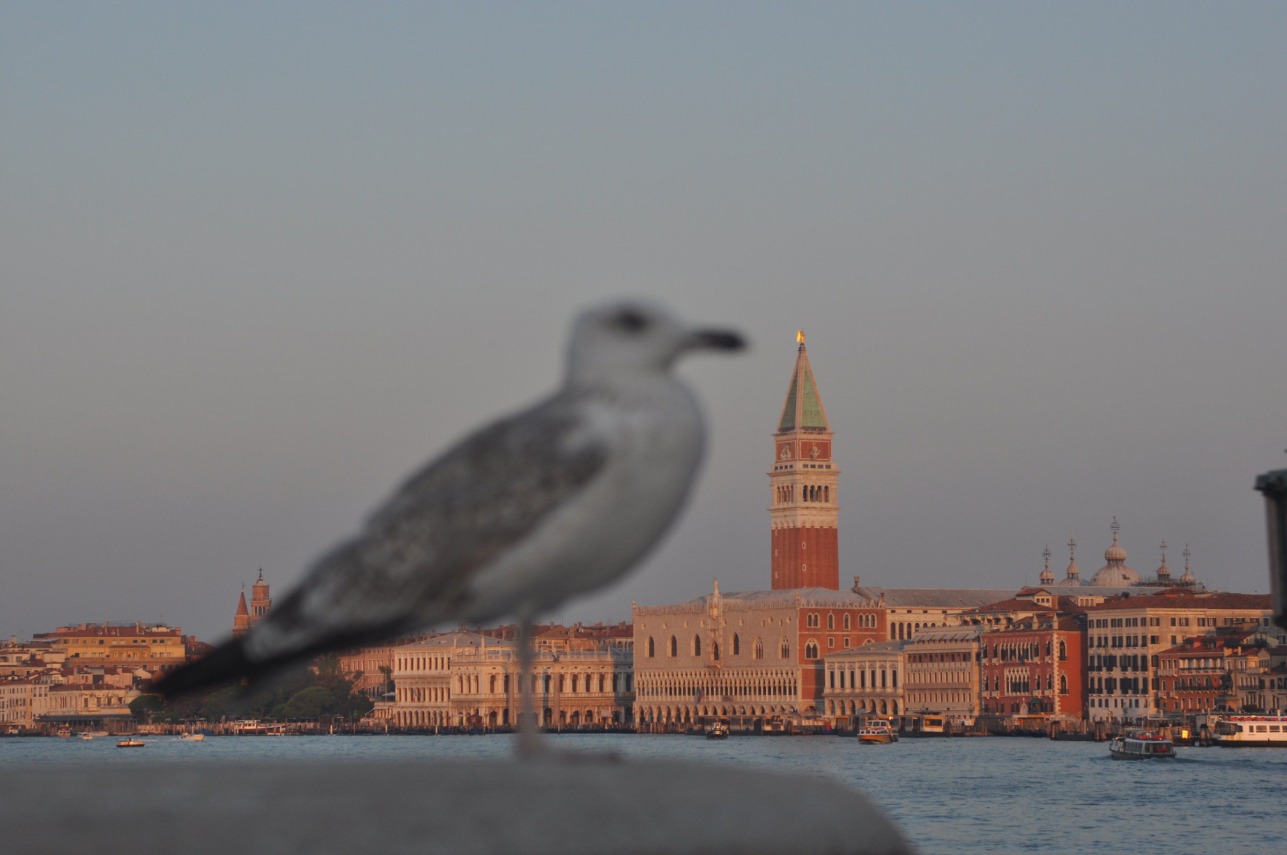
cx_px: 644
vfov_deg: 13.0
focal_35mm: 105
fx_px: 3749
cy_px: 428
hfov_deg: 19.5
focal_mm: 70
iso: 200
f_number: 5.6
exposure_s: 1/500
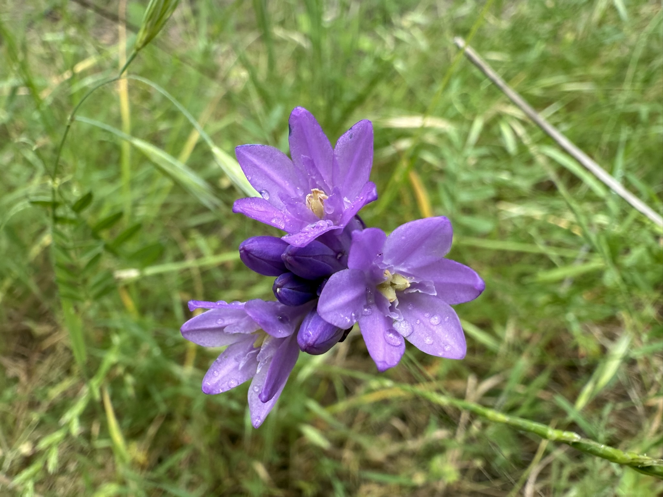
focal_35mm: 24
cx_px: 332
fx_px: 460
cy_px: 248
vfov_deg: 56.8
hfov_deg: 71.6
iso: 64
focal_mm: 2.22
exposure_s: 1/99
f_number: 2.2
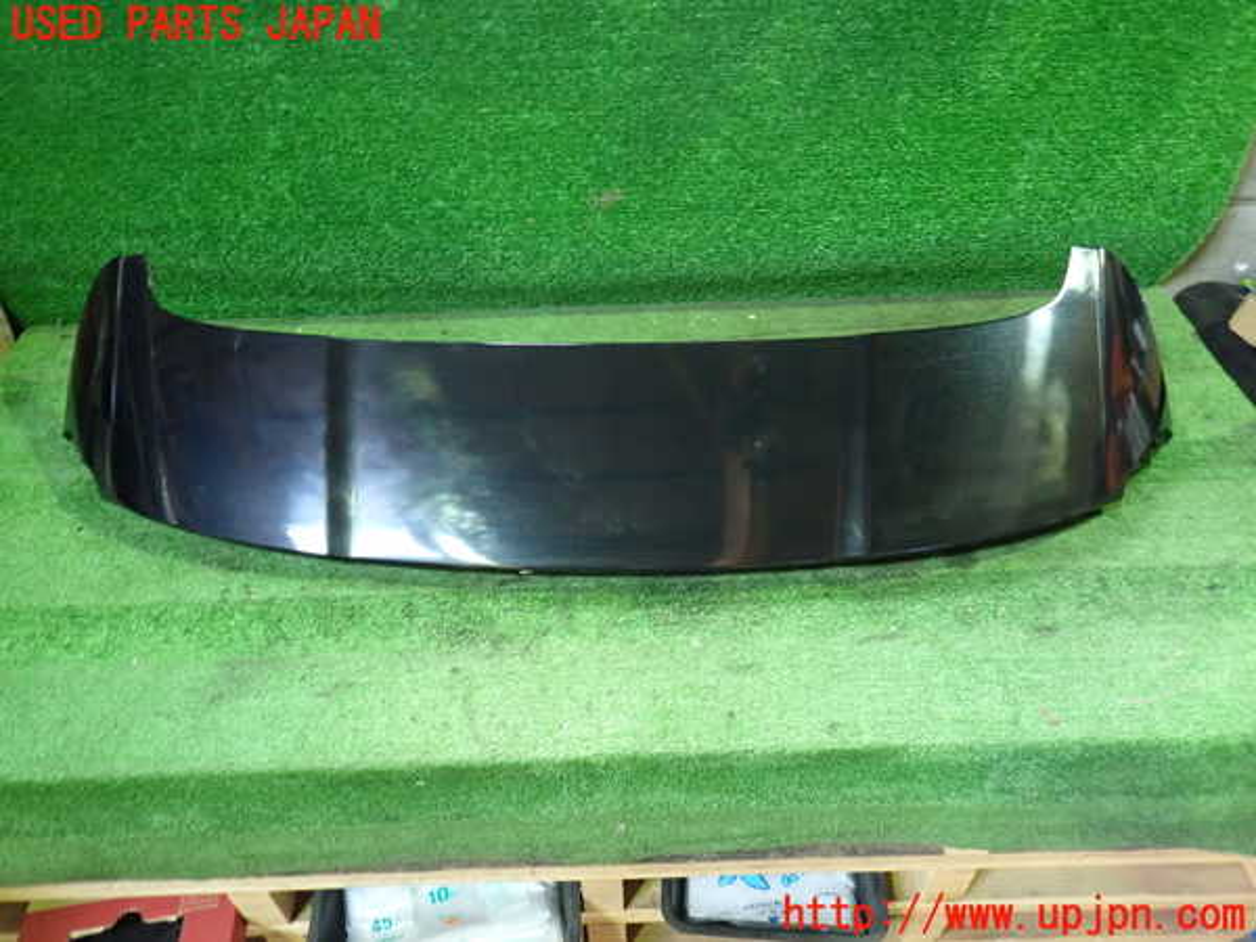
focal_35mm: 25
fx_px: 907
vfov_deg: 54.9
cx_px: 628
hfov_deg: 69.4
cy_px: 471
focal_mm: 4.5
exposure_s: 1/30
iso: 640
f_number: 2
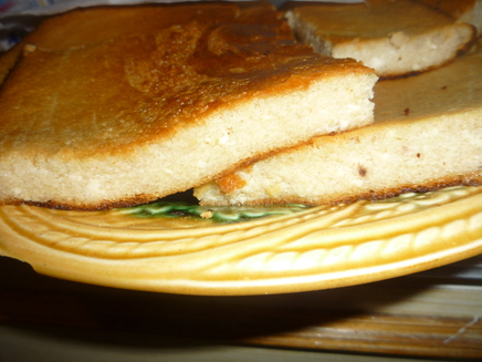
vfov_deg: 45.4
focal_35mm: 31
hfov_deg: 58.3
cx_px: 235
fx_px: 432
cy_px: 180
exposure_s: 1/30
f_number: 4
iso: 100
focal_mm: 5.2
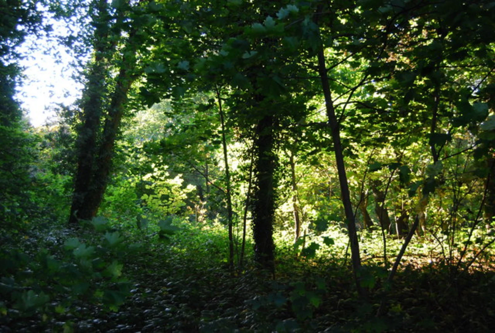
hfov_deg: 46.3
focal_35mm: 42
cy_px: 166
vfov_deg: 32.1
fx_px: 579
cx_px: 248
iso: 800
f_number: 4.2
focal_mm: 28
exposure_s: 1/100
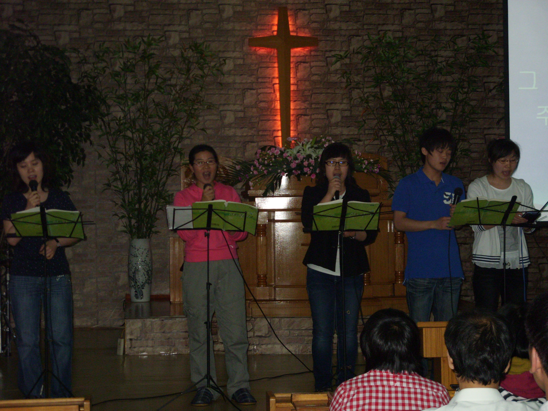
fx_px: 1551
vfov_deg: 15.1
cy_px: 206
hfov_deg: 20.0
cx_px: 274
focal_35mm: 98
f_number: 3.5
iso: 400
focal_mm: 16.4
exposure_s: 1/148
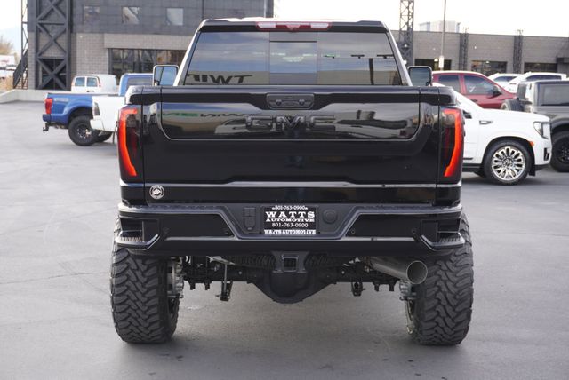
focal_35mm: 62
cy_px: 190
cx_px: 284
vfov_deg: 22.1
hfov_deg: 32.6
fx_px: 973
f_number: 5.6
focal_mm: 41
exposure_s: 1/80
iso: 160
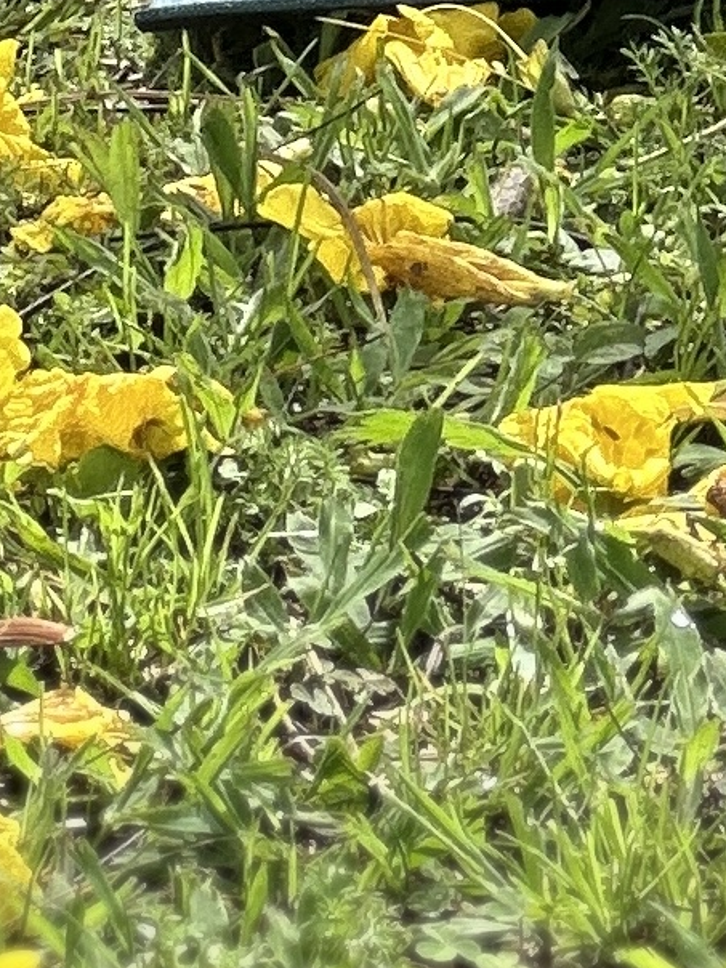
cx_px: 1346
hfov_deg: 4.5
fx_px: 9116
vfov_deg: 5.9
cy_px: -888
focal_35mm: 326
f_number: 2.8
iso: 25
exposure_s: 1/266
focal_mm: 9
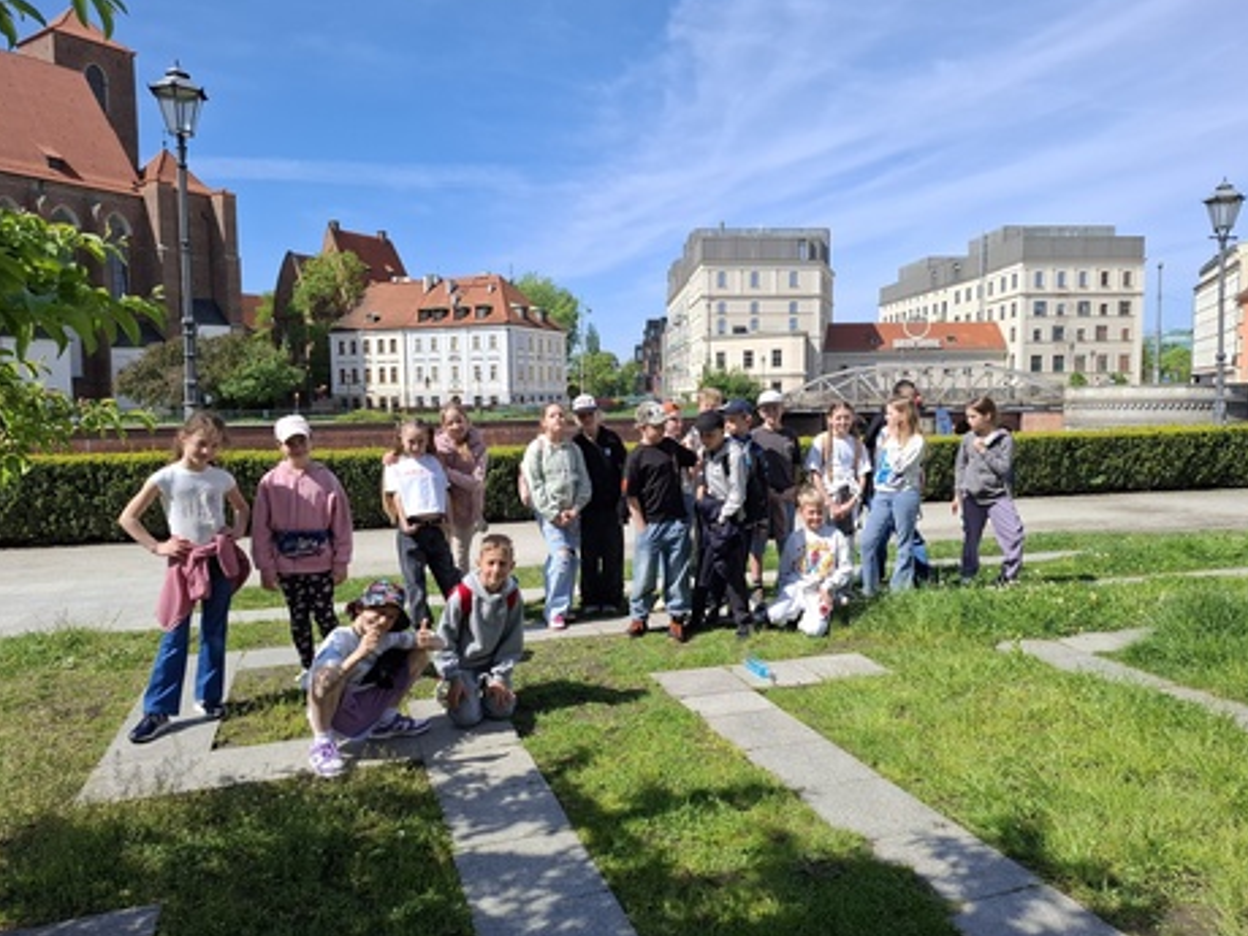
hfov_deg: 71.6
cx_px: 638
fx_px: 865
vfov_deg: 56.8
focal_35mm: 24
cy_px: 469
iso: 50
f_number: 1.8
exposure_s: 1/1548
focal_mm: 5.54
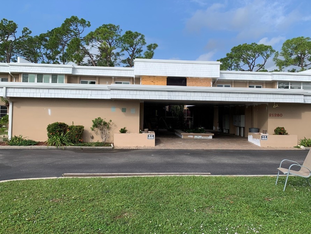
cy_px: 110
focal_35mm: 30
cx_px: 168
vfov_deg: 46.8
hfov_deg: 59.9
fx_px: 270
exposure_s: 1/2364
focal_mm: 4.25
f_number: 1.8
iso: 25
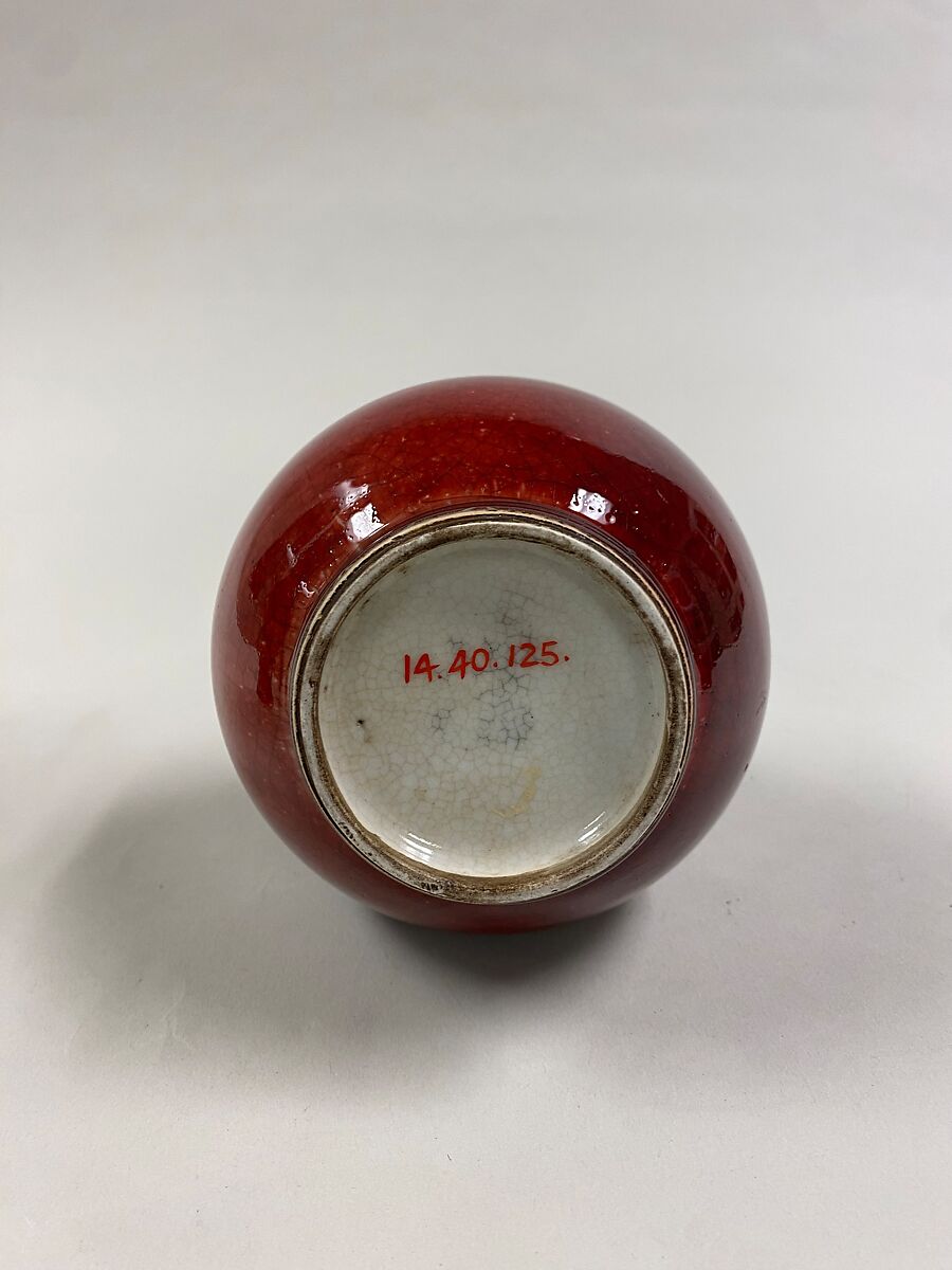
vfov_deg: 67.3
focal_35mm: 26
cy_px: 635
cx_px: 476
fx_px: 953
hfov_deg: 53.1
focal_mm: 4.25
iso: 125
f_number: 1.8
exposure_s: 1/60
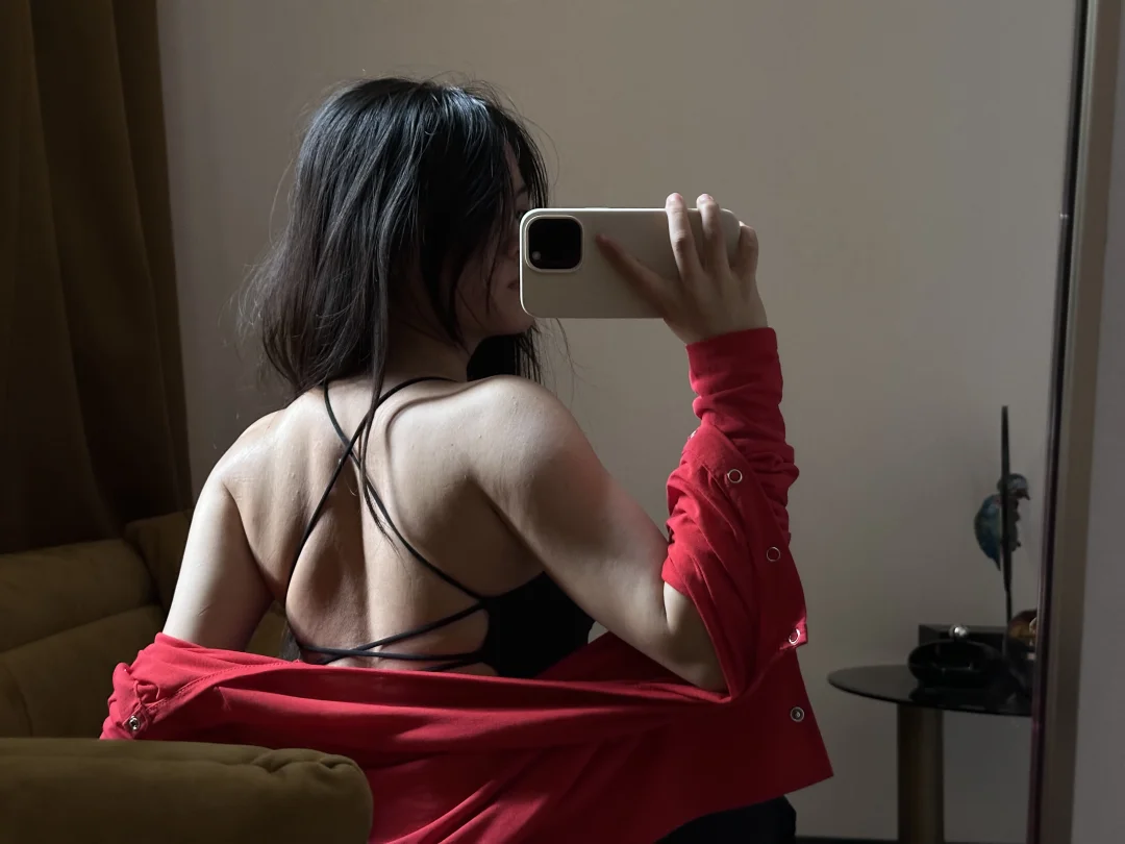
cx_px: 562
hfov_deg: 39.7
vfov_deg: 30.3
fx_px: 1560
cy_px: 422
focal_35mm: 48
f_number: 1.78
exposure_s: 1/36
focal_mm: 6.86
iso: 500
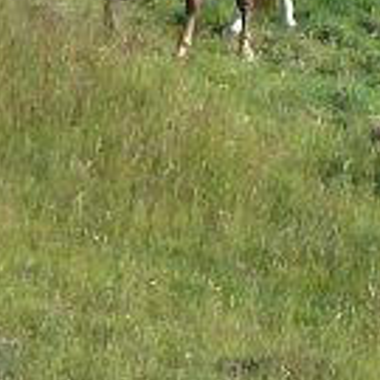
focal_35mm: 2670
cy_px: 180
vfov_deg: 0.7
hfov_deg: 0.7
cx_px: 616
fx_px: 33161
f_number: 4.9
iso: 80
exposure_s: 1/160
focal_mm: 49.2
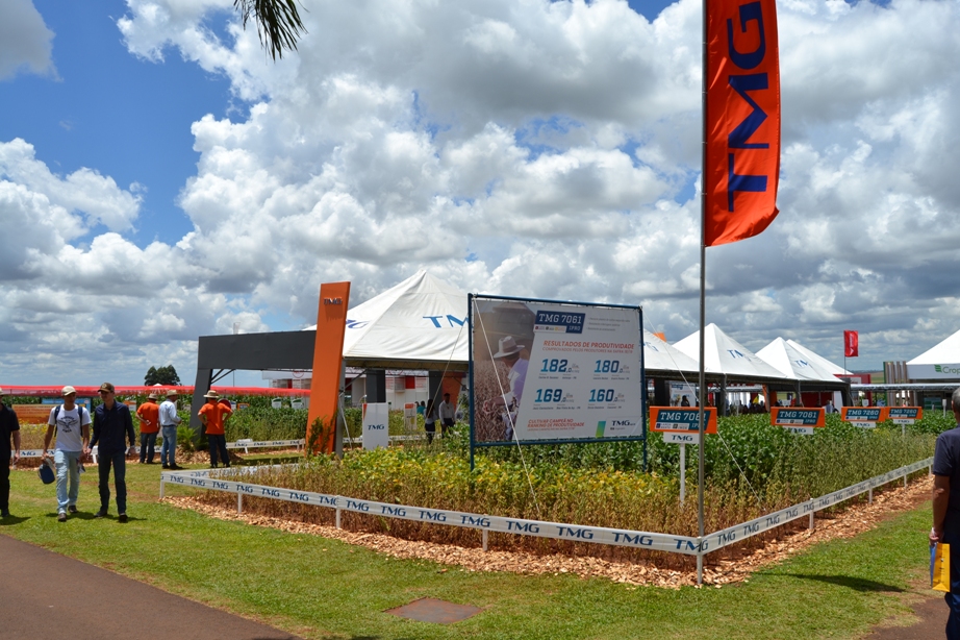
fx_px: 720
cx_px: 480
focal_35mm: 27
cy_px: 320
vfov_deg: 47.9
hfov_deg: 67.4
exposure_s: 1/400
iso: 100
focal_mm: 18
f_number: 10
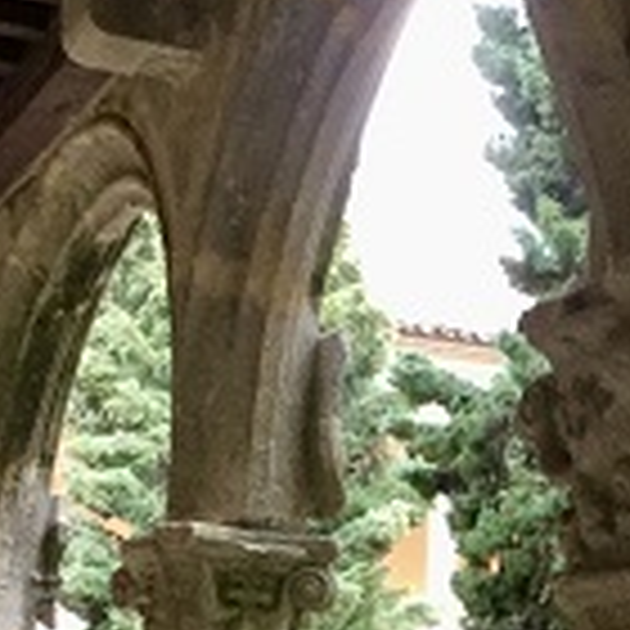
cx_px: 702
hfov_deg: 13.2
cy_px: 639
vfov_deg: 13.2
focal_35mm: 130
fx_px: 2677
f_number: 2.4
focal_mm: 3.3
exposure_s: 1/33
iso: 50
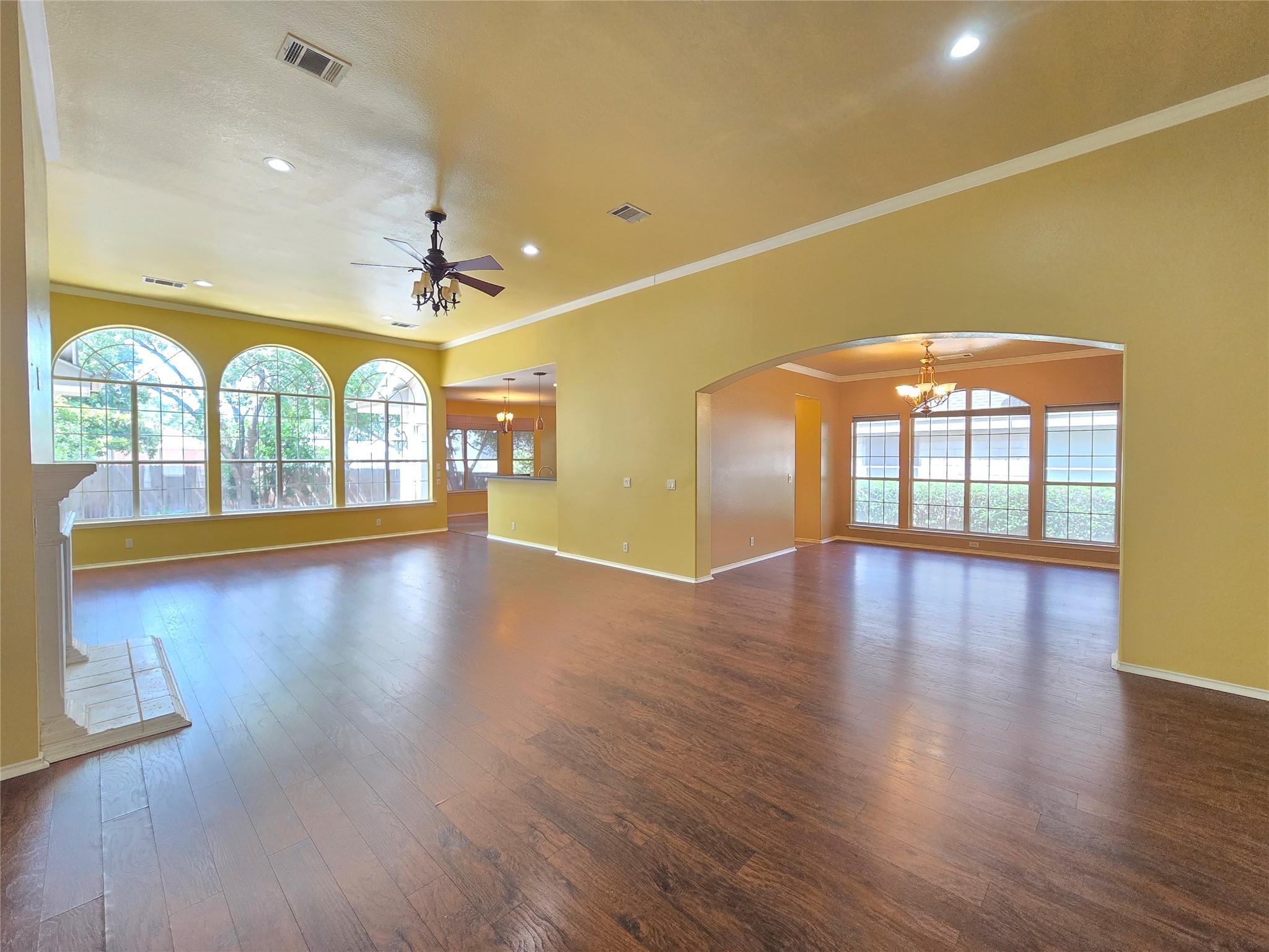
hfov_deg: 106.2
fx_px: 477
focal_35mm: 13
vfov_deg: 89.9
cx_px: 634
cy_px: 476
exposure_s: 1/60
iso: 320
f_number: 2.2
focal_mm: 2.2
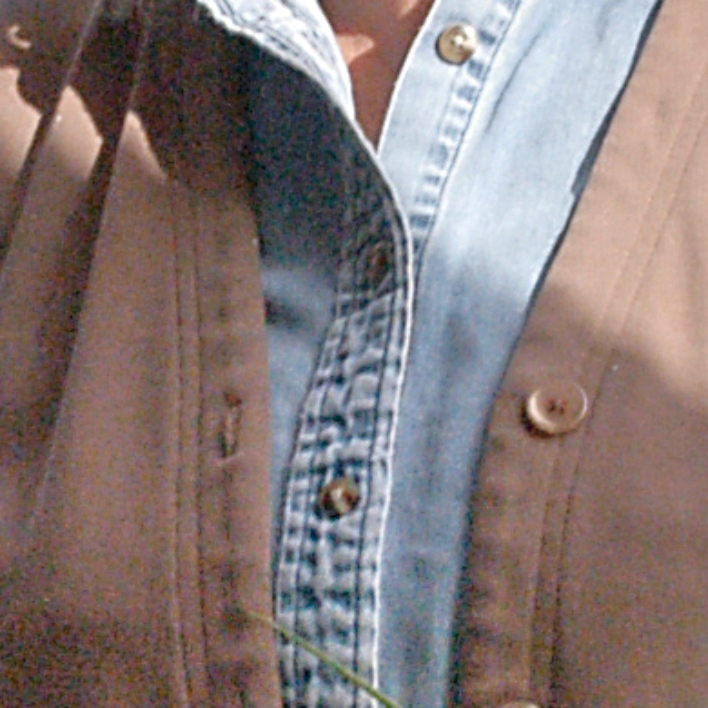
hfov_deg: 8.1
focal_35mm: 216
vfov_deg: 8.1
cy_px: 339
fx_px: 4998
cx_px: 405
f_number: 13
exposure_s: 1/640
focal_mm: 22
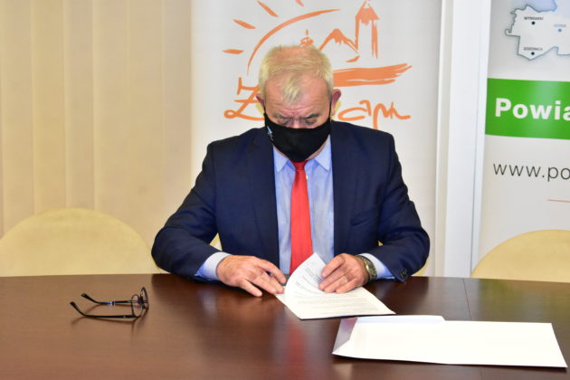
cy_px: 190
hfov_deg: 24.6
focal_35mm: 82
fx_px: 1306
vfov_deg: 16.6
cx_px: 285
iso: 6400
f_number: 6.3
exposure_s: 1/200
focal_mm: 55
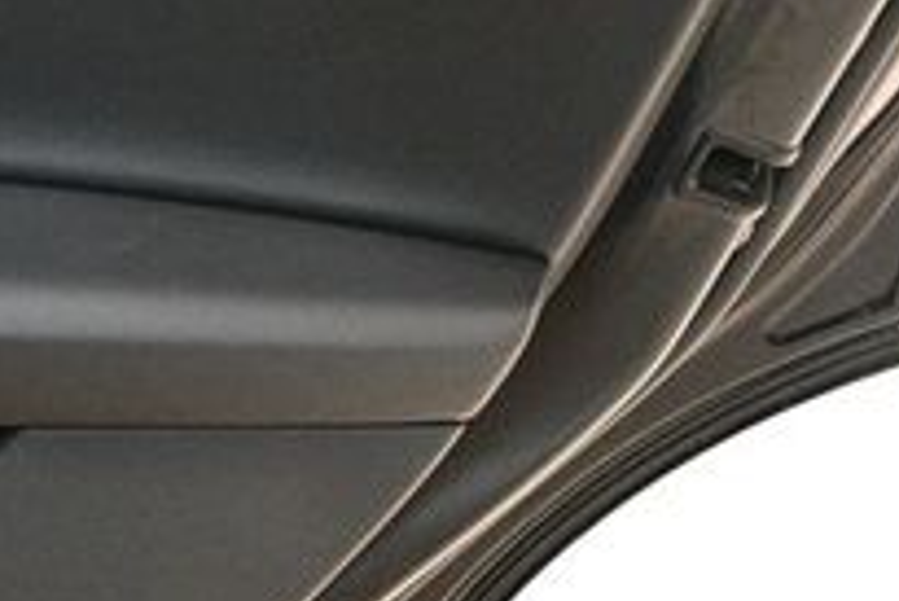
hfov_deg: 17.9
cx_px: -298
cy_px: 294
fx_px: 2649
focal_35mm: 106
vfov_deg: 12.9
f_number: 3.8
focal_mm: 23
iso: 3600
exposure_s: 1/60
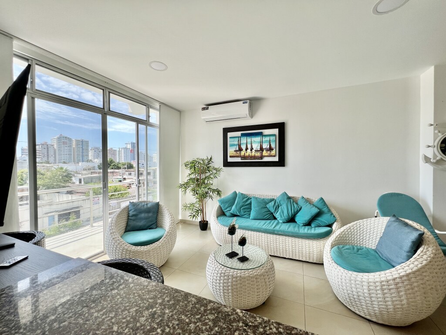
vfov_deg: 89.9
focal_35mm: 13
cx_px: 223
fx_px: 167
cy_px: 168
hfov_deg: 106.2
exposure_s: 1/421
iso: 32
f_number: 1.8
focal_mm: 1.57
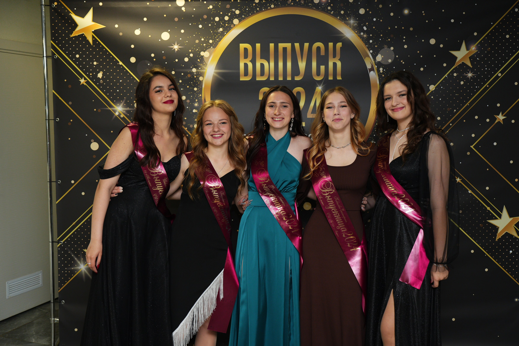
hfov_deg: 50.7
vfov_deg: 35.1
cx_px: 260
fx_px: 548
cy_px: 173
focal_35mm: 38
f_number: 2.8
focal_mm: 38
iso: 800
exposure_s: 1/160
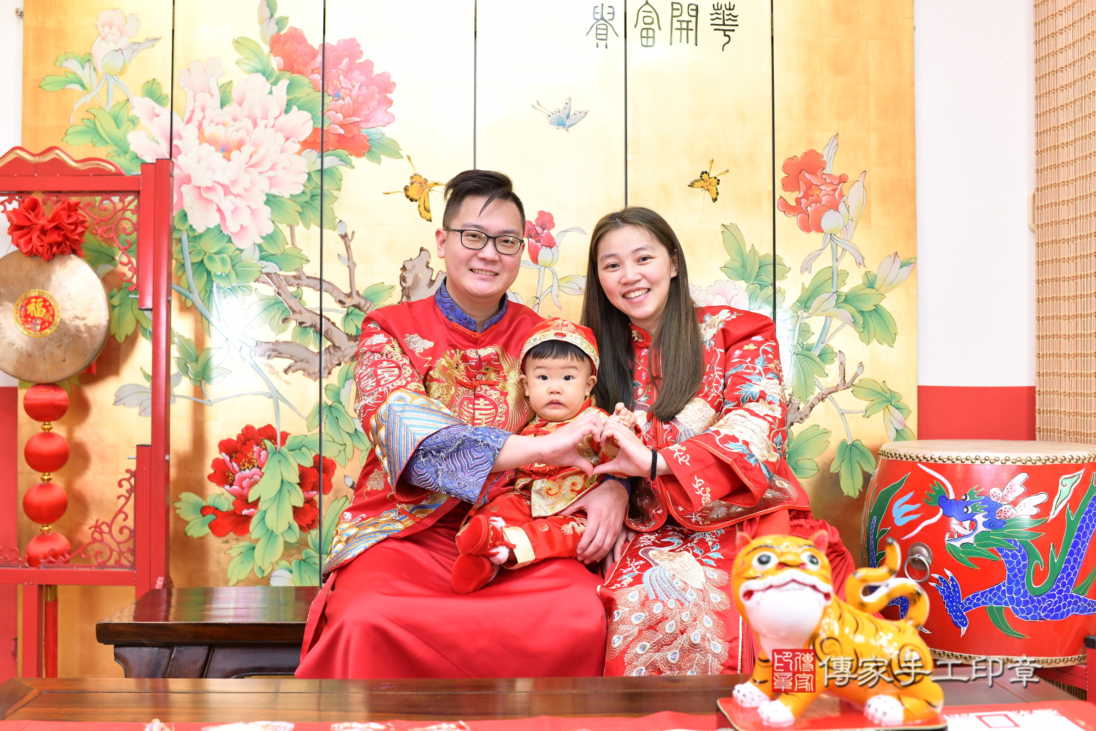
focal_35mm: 35
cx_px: 548
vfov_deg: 37.9
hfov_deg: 54.4
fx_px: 1065
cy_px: 366
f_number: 4.5
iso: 1000
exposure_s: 1/200
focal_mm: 35
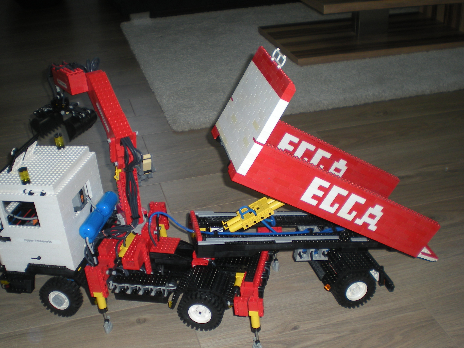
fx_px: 603
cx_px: 219
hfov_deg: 42.1
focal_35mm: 45
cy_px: 197
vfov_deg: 32.1
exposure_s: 1/60
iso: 79
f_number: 3.1
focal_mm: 6.3
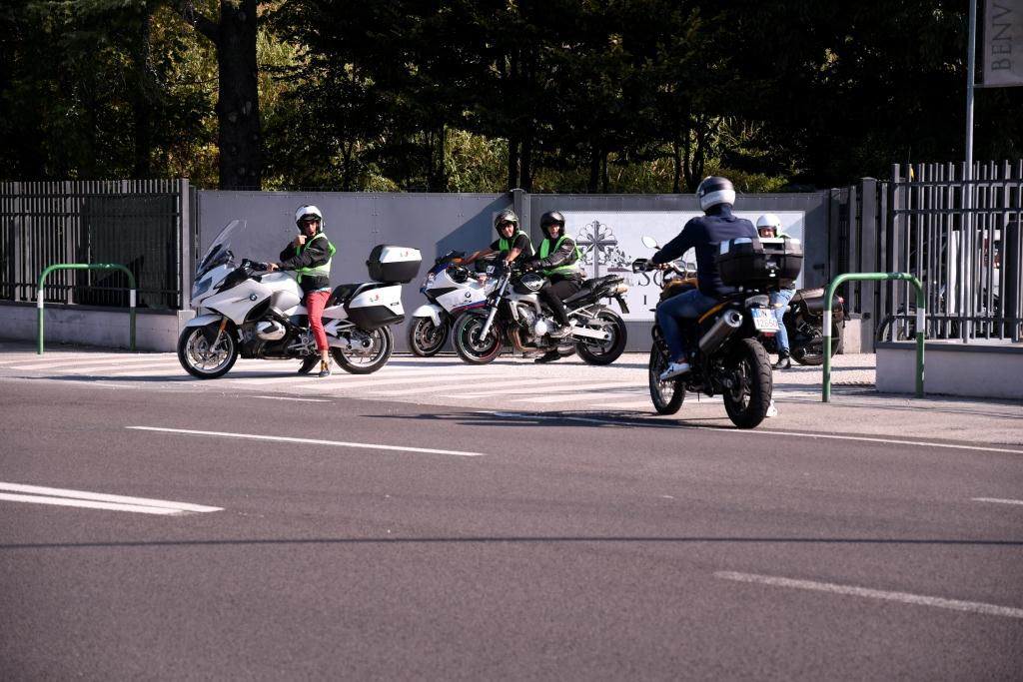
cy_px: 341
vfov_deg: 14.7
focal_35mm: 93
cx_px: 512
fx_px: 2643
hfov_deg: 21.9
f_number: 4
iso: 100
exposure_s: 1/640
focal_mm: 62
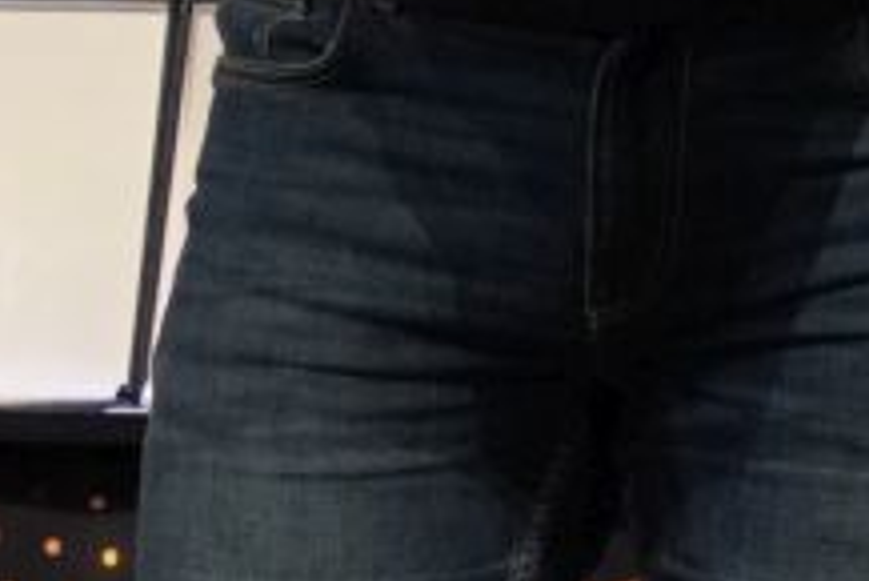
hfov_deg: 5.0
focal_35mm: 408
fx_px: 9850
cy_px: -685
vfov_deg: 3.3
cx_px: 1263
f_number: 2.8
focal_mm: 39.8
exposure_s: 1/100
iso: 1250
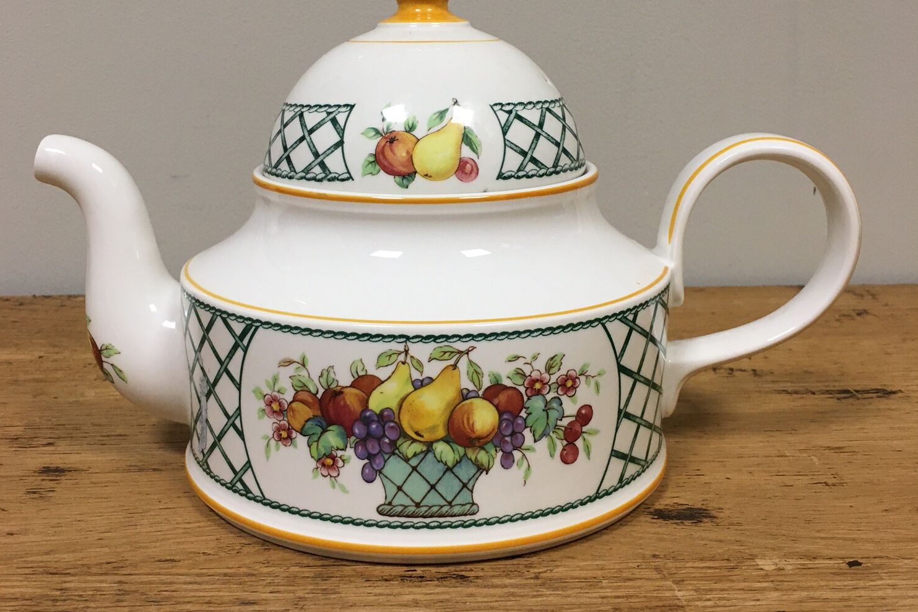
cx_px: 454
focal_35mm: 41
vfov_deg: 32.5
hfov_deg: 47.4
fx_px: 1046
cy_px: 239
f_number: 2.2
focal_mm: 4.15
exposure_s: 1/33
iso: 50
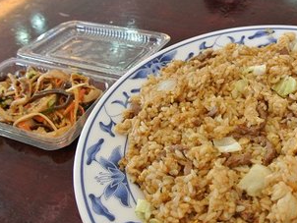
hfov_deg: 43.0
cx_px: 208
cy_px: 129
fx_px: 369
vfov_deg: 33.6
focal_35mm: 43
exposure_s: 1/60
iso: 560
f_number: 3.5
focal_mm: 10
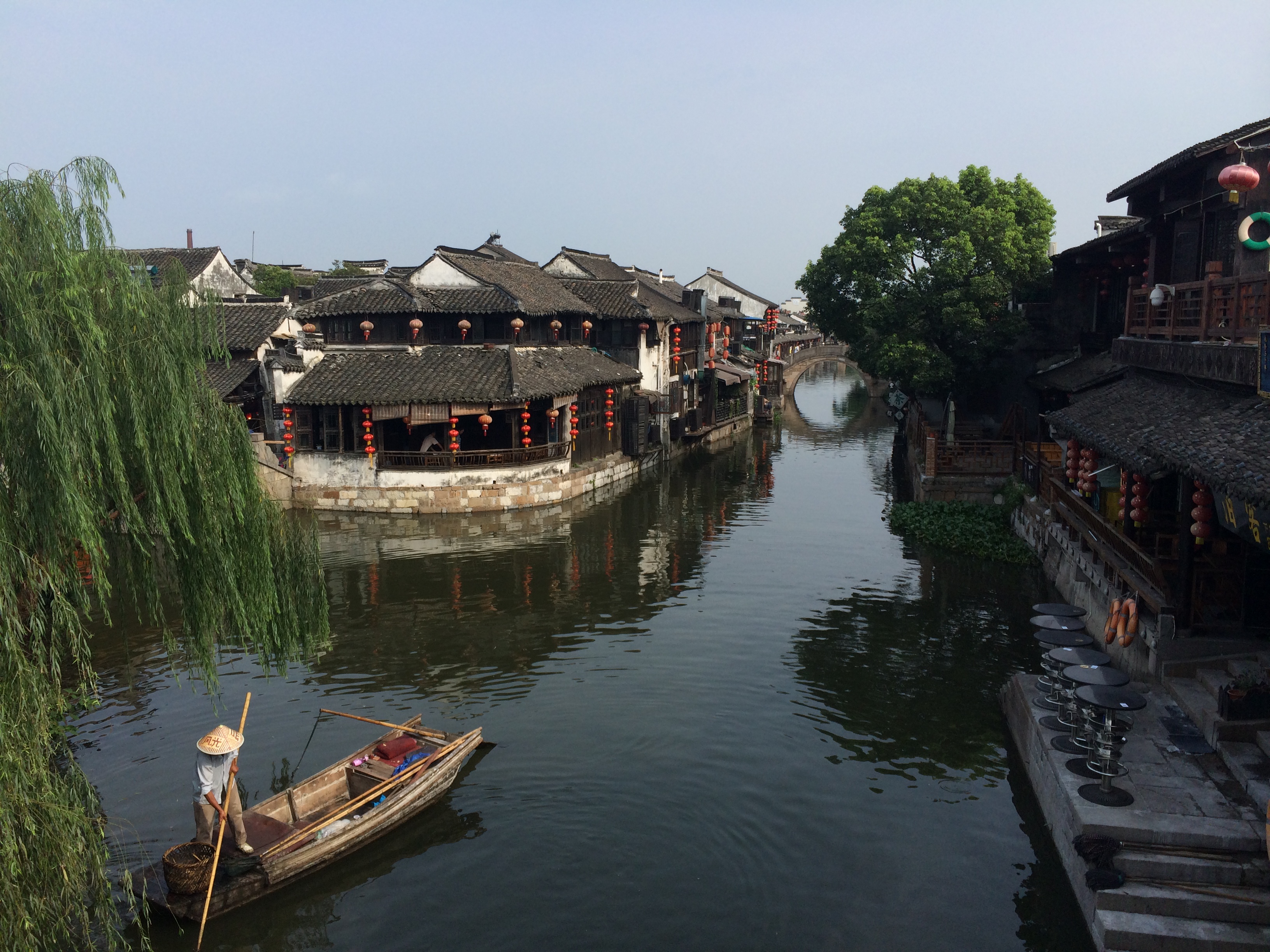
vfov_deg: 46.8
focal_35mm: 30
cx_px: 635
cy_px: 476
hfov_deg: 60.0
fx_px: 1101
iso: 32
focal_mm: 4.12
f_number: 2.2
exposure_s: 1/1466
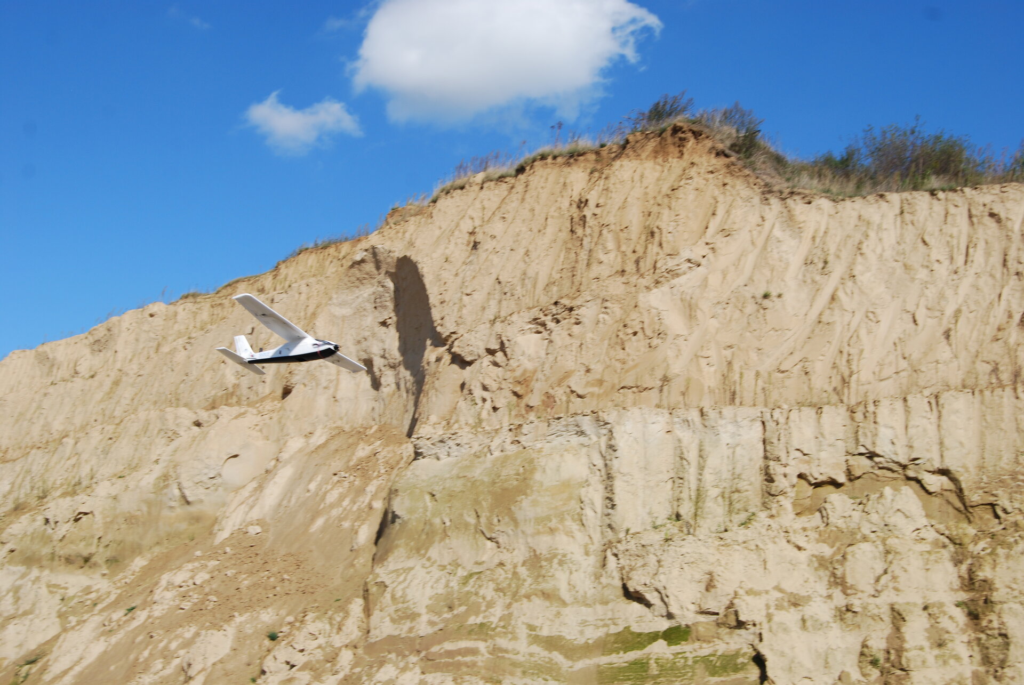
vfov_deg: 29.9
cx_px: 512
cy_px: 342
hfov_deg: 43.6
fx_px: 1281
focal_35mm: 45
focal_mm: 30
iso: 100
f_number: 8
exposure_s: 1/250
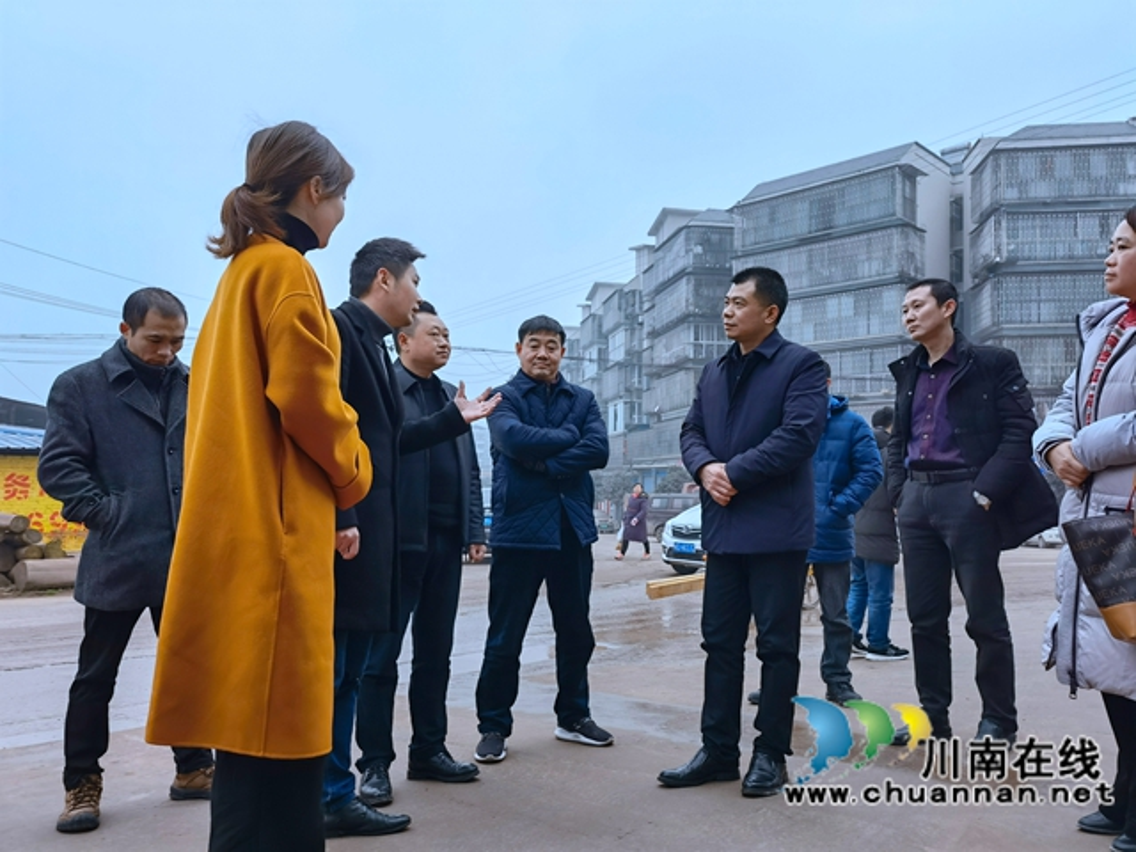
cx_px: 568
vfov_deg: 51.4
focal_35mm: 27
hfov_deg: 65.3
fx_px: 886
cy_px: 426
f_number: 1.9
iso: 50
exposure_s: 1/387
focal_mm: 6.67
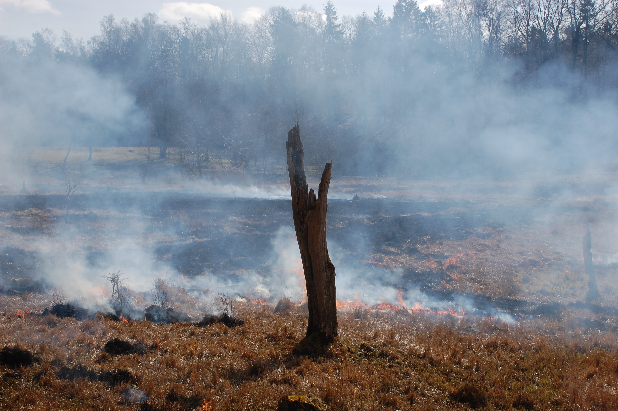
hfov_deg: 37.9
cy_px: 206
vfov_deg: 25.7
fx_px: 900
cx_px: 309
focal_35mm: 52
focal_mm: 35
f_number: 10
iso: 200
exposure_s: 1/320
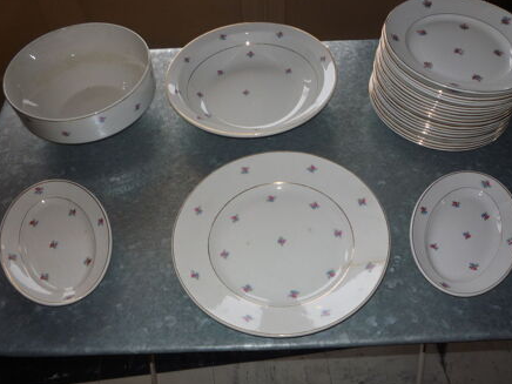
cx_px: 274
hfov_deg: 55.3
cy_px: 207
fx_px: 488
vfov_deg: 42.9
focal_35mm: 33
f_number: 3.3
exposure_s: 1/30
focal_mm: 5.2
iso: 100
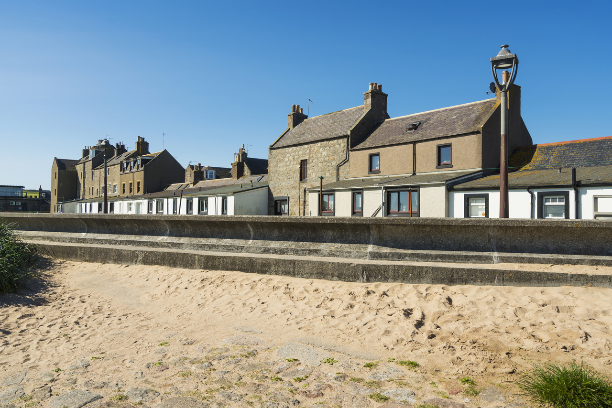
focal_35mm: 25
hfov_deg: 71.5
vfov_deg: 51.3
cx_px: 306
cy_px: 204
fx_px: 425
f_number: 8
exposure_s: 1/320
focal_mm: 25
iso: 100
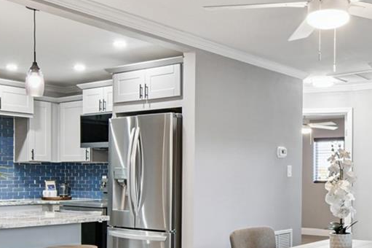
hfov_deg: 41.4
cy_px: 163
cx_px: 246
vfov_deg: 28.4
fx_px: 485
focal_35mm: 47
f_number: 7.1
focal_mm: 10
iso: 100
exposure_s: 1
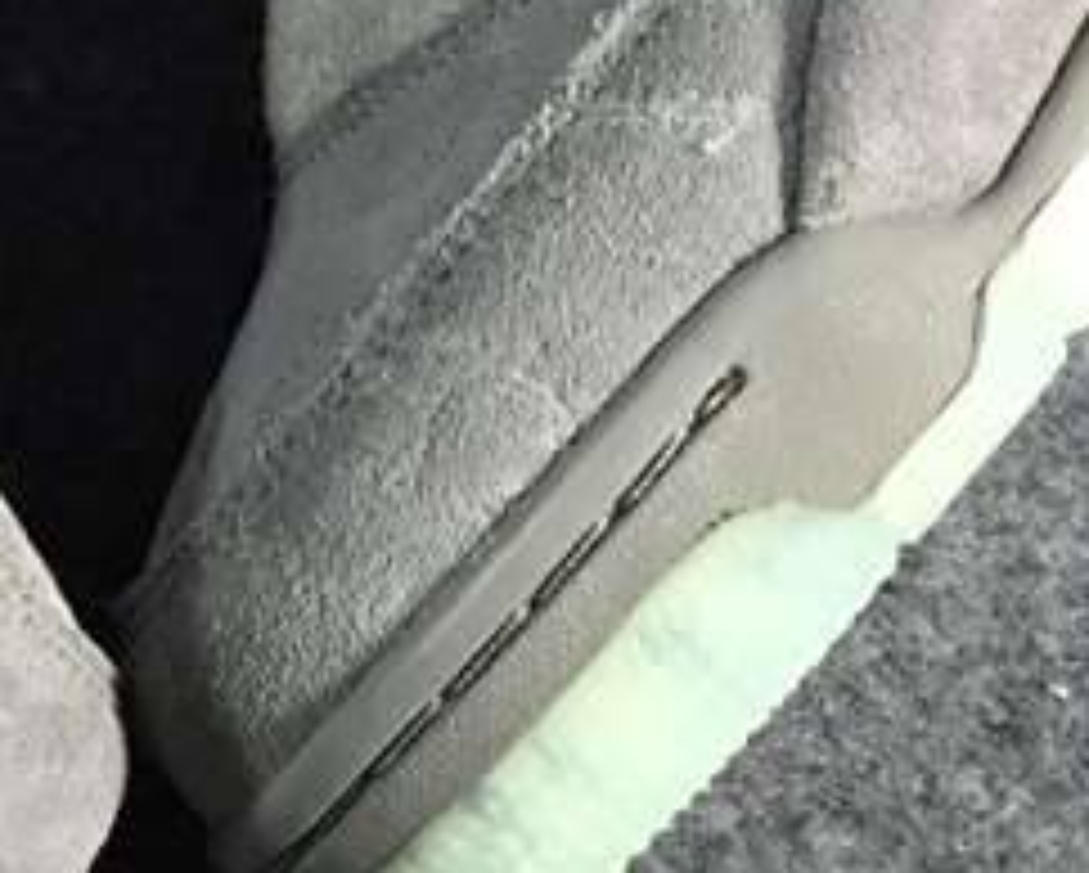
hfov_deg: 16.0
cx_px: -63
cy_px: -238
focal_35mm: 117
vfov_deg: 12.8
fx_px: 3774
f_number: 2.2
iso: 64
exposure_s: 1/33
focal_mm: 4.15
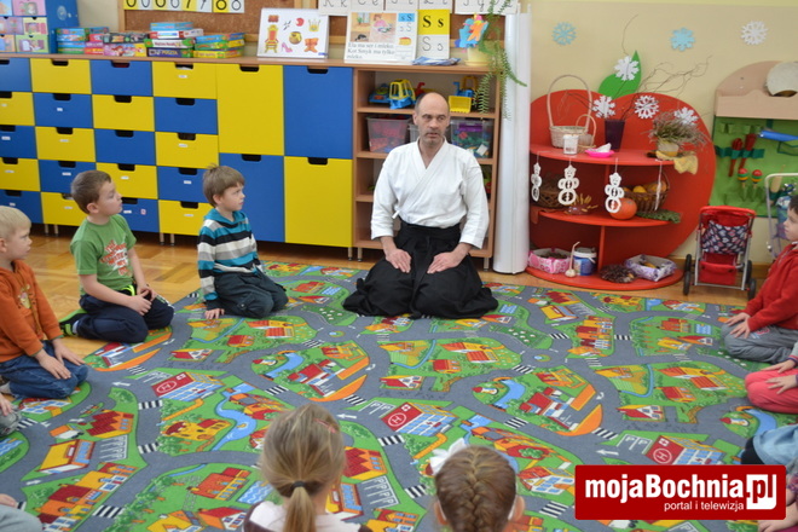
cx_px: 399
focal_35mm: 39
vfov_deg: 34.2
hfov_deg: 49.6
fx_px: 864
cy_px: 266
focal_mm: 26
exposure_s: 1/60
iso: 560
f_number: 4.2
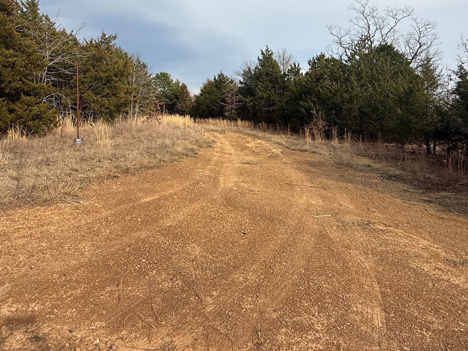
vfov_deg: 59.1
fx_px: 297
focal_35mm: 22
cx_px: 221
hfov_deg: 76.3
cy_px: 107
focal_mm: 2.22
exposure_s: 1/1125
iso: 50
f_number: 2.2
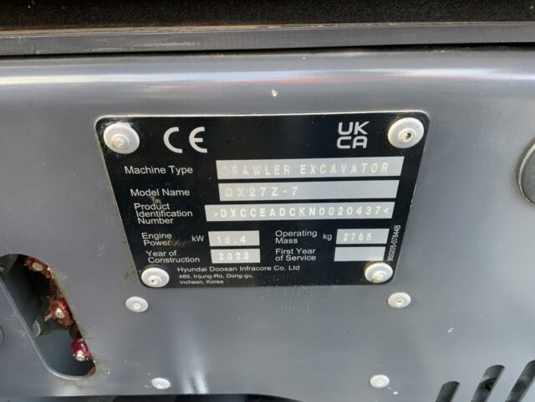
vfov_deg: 48.2
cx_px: 268
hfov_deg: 61.7
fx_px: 448
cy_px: 201
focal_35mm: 29
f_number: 1.8
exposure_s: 1/76
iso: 64
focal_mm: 3
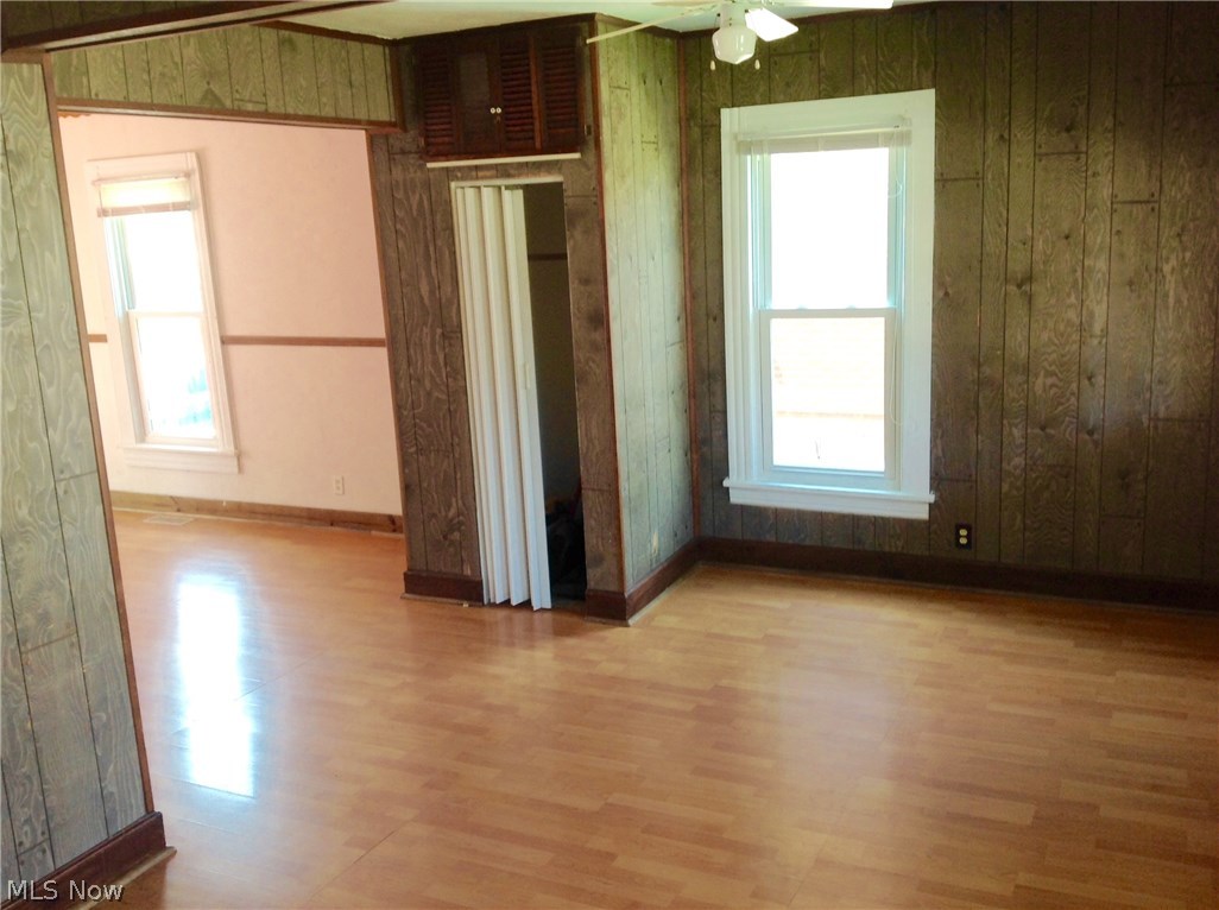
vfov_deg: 40.6
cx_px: 610
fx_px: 1231
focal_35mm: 35
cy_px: 455
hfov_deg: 52.7
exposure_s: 1/20
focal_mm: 4.28
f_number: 2.4
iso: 50
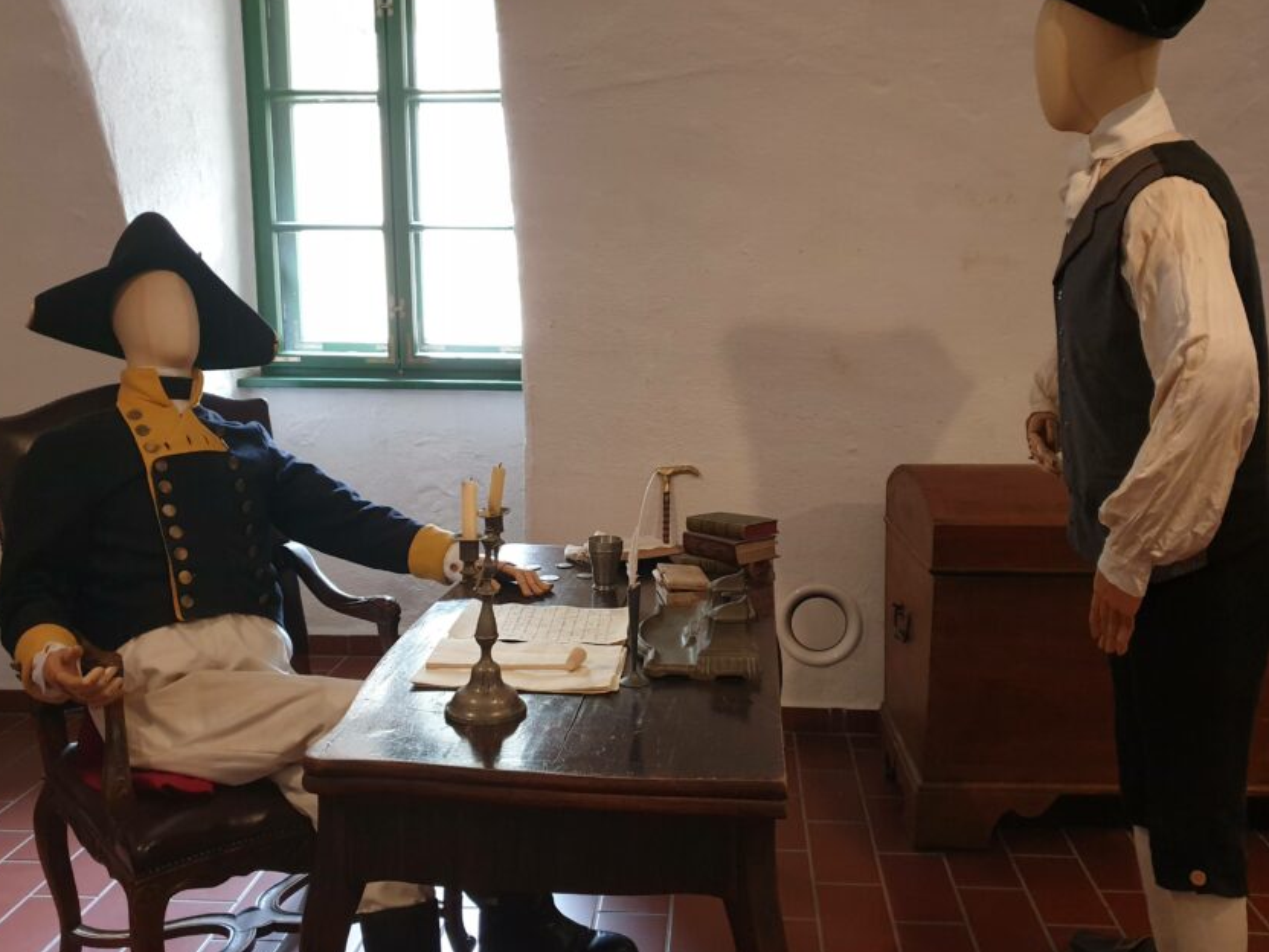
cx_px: 662
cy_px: 499
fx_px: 1173
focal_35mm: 32
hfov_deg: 56.8
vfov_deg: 44.1
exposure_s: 1/50
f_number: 1.5
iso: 250
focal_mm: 4.3
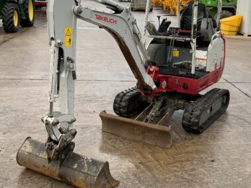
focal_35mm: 49
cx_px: 138
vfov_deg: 29.6
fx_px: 355
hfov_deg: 38.9
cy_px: 80
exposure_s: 1/268
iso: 16
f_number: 1.8
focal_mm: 3
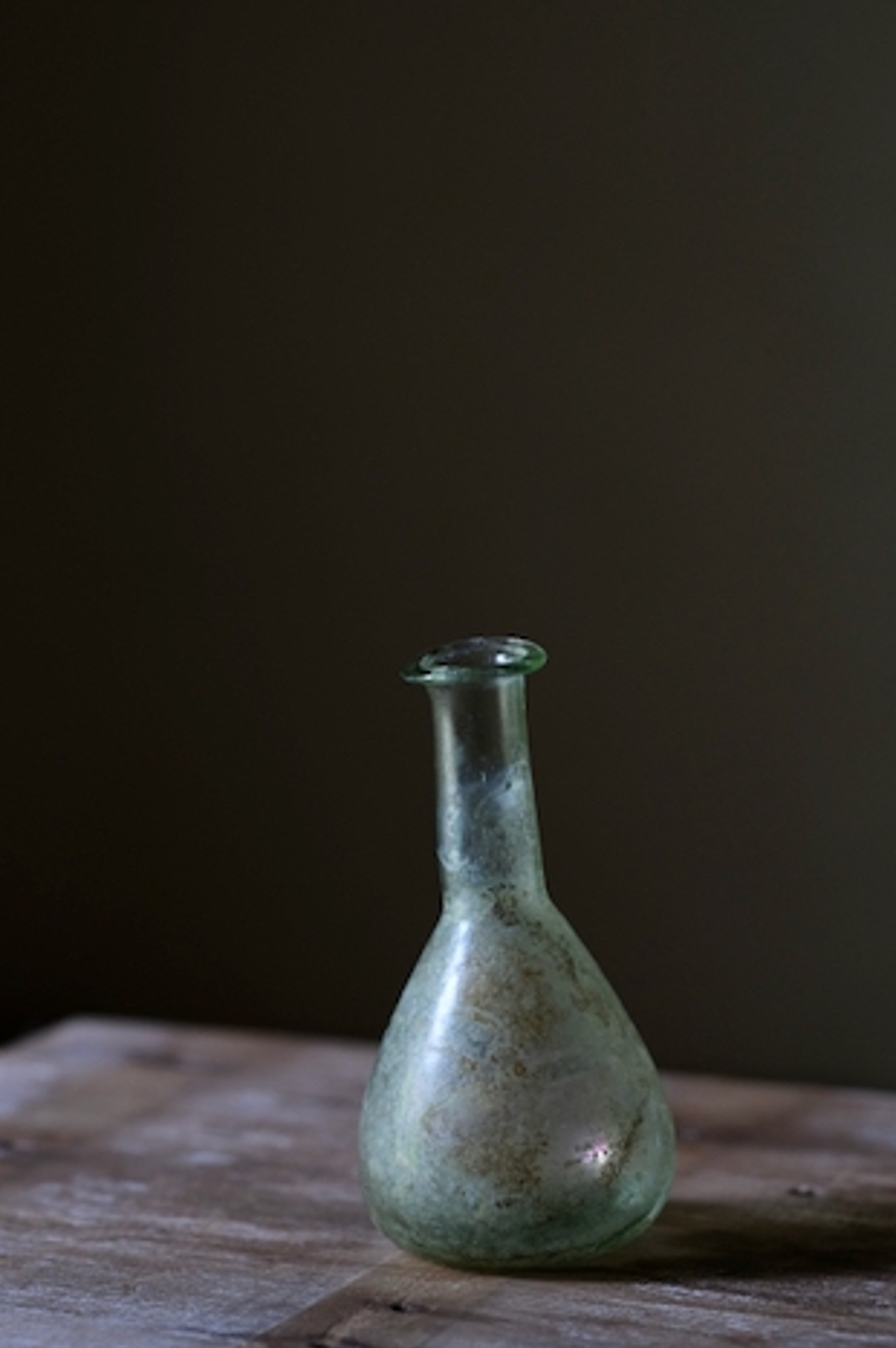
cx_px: 474
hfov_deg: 11.8
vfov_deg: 17.6
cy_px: 827
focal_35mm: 116
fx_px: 4337
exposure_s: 1/100
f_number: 3.2
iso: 500
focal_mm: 60
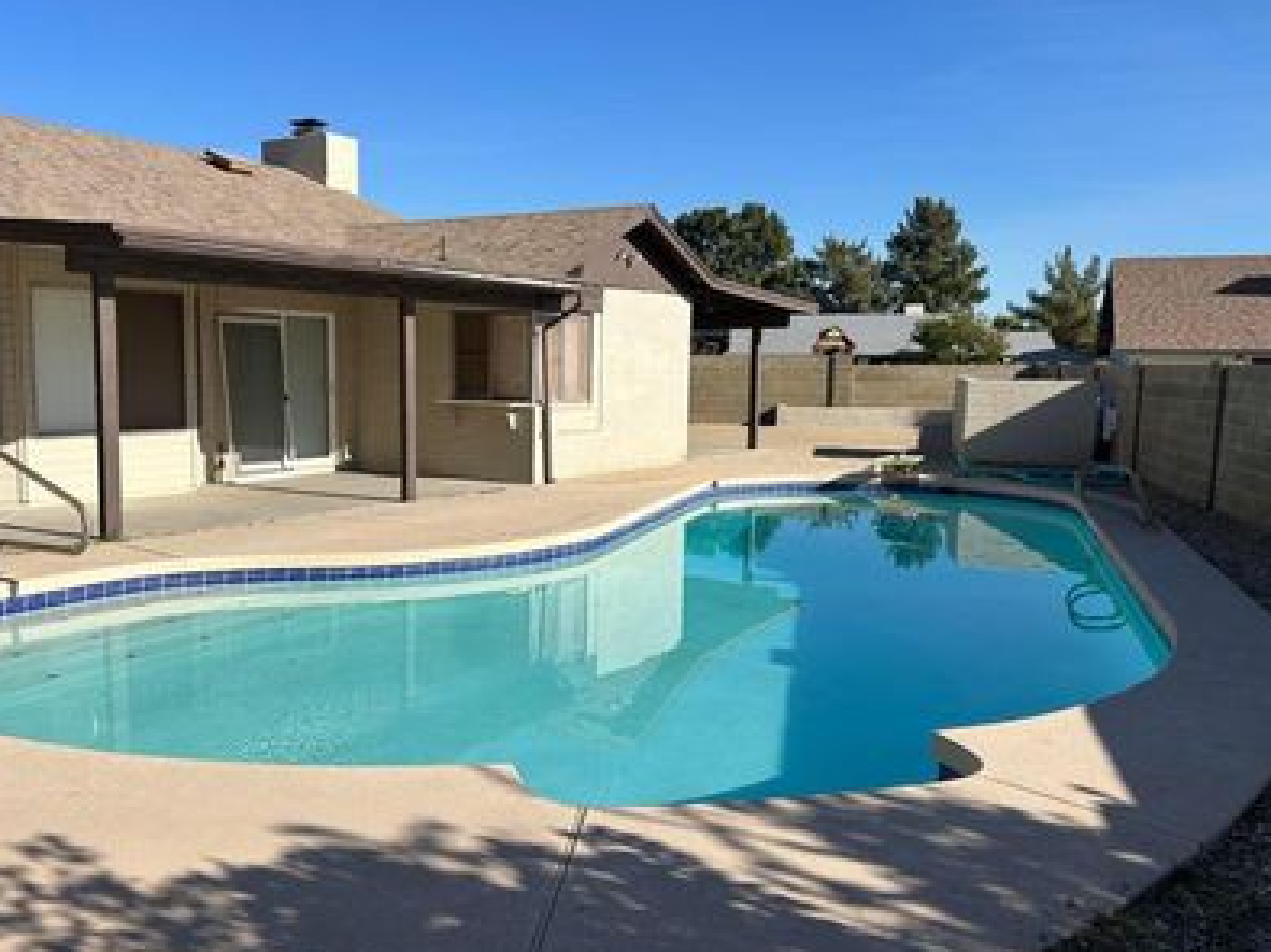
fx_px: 1211
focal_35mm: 33
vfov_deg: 42.9
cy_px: 515
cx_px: 539
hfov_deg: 55.1
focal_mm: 5.7
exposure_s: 1/5882
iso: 50
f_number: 1.5
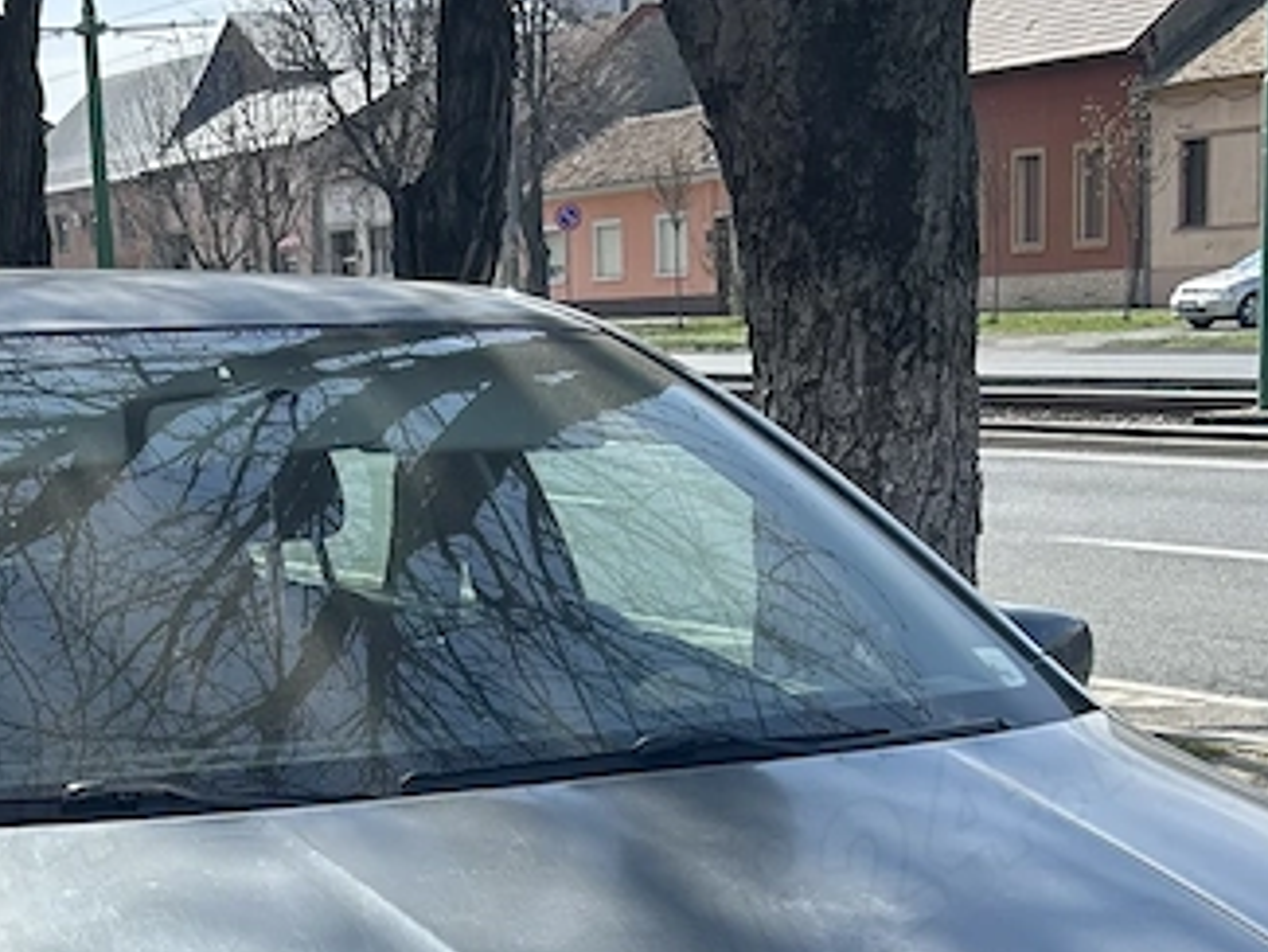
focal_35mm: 80
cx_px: 371
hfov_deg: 24.2
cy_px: 991
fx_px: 2932
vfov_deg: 17.9
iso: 50
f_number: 1.5
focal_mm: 5.7
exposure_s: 1/2353
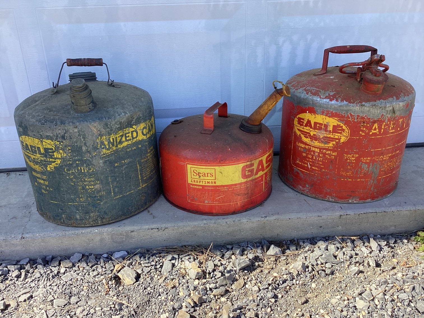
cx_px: 212
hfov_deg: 58.3
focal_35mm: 31
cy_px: 159
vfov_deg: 45.4
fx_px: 380
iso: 25
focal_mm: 3.3
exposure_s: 1/207
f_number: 2.4
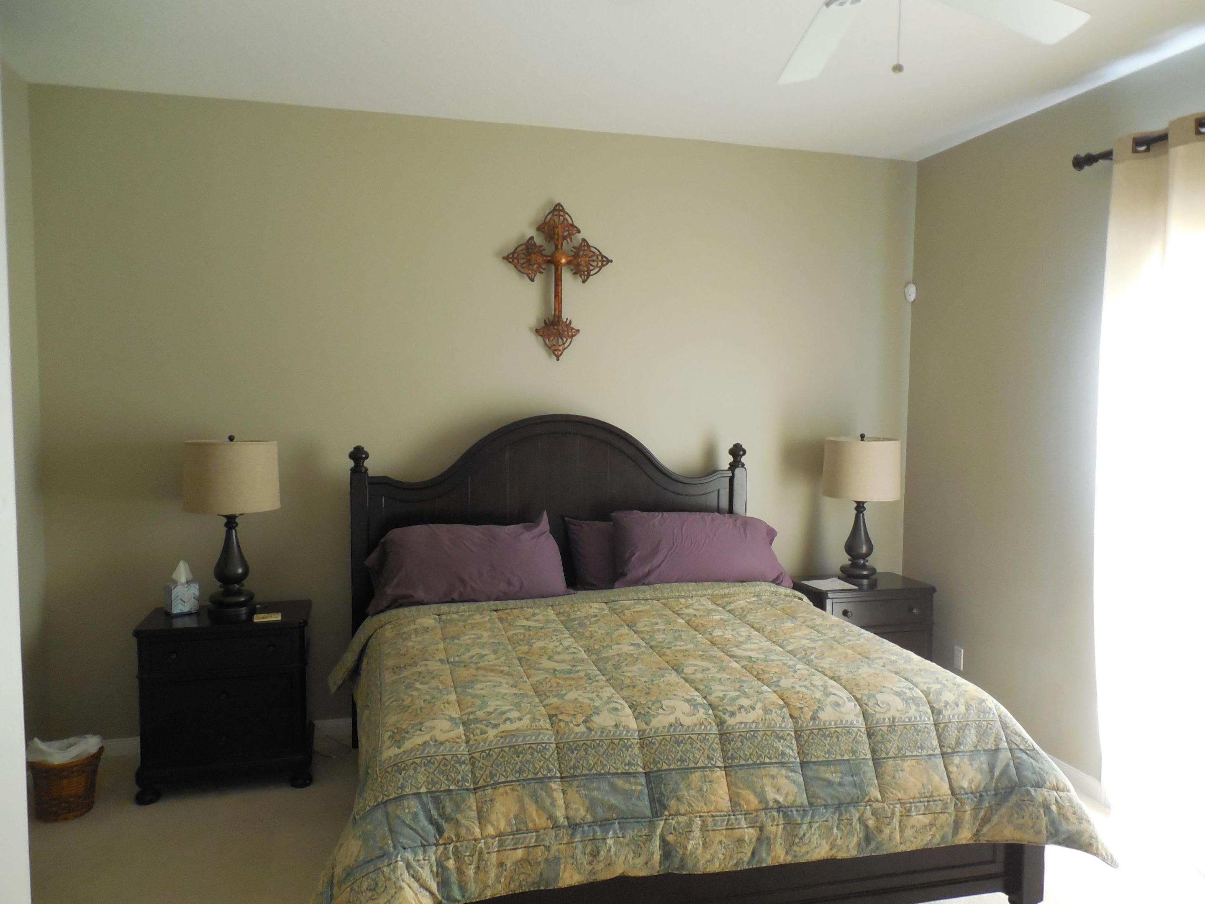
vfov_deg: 54.9
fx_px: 870
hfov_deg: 69.4
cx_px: 602
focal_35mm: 25
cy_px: 452
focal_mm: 4.5
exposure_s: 1/25
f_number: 3.3
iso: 400
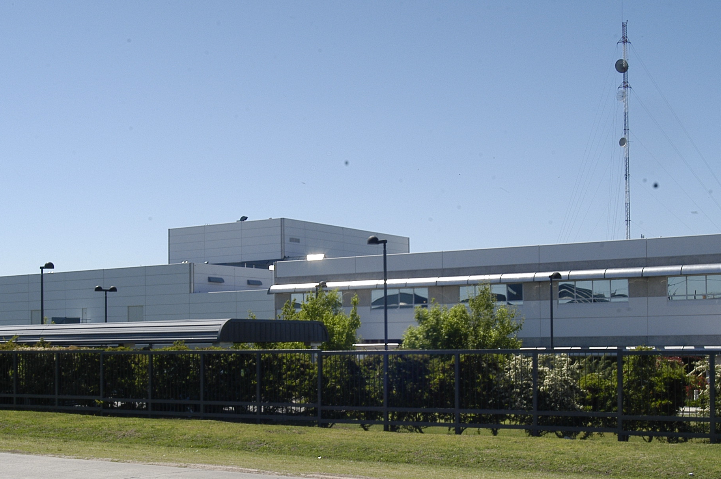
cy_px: 321
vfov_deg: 25.9
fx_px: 1037
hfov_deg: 38.3
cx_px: 407
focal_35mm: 52
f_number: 16
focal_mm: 21
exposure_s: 1/500
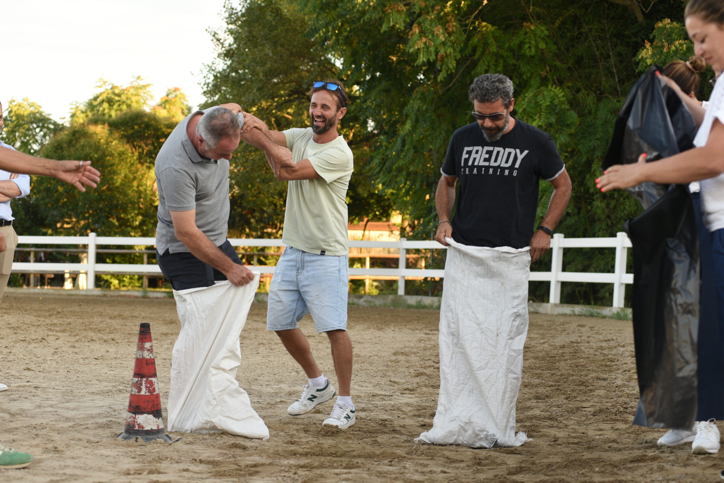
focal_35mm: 80
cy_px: 242
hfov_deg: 25.4
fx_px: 1609
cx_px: 362
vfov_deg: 17.1
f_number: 5
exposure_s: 1/400
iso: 500
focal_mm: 80
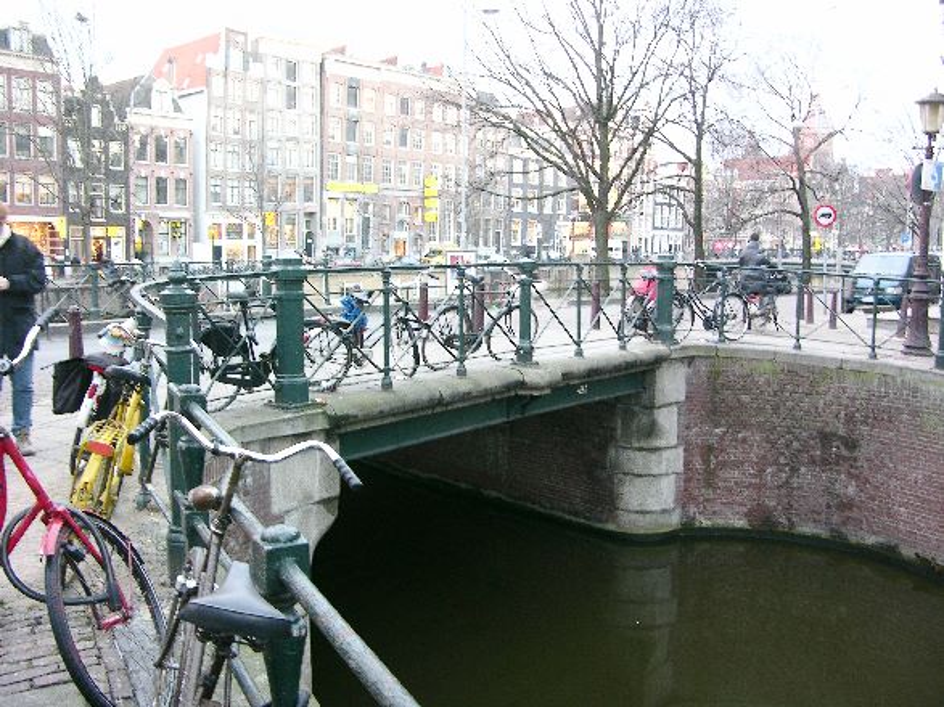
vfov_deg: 40.7
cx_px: 472
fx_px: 954
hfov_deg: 52.6
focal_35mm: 35
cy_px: 354
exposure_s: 1/4
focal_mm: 8.9
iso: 79
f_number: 2.8
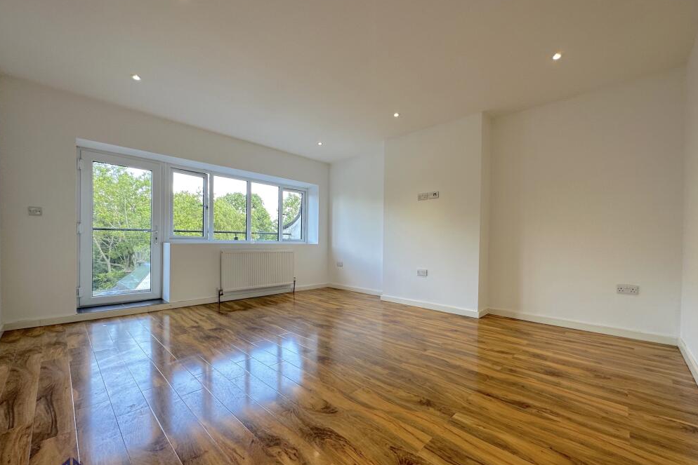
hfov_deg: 100.4
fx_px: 291
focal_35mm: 15
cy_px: 248
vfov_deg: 77.3
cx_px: 355
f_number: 2.2
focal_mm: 2.22
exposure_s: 1/100
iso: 64
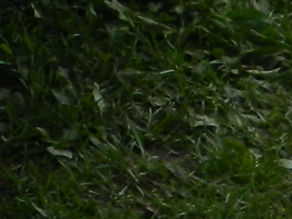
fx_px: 2075
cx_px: -430
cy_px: -309
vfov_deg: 5.8
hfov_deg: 7.5
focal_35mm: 246
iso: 80
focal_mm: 5.6
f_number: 3.2
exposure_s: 1/100
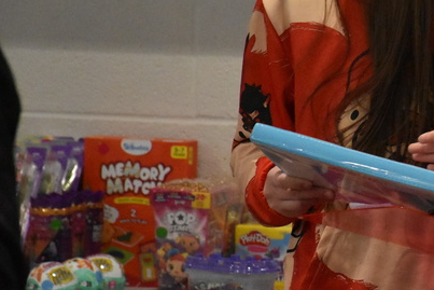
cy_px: 104
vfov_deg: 2.6
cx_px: 523
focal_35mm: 534
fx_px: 6440
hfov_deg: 3.9
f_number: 5.6
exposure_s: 1/400
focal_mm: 140
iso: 6400
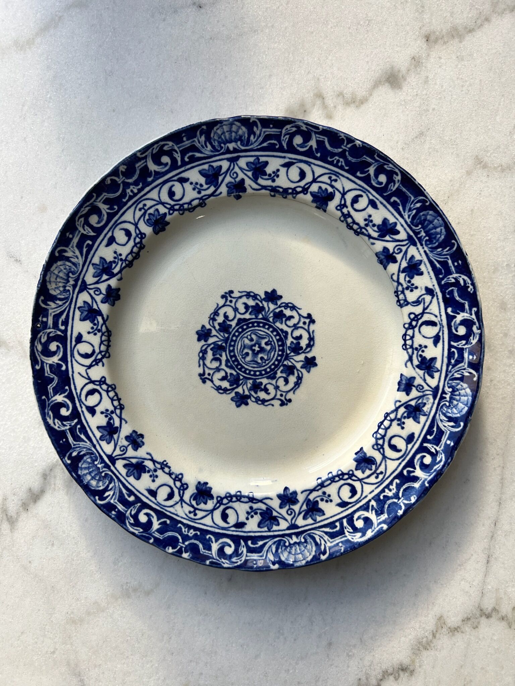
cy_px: 343
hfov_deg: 53.1
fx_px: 516
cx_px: 258
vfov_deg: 67.3
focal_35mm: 26
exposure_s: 1/541
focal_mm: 5.7
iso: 50
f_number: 1.5
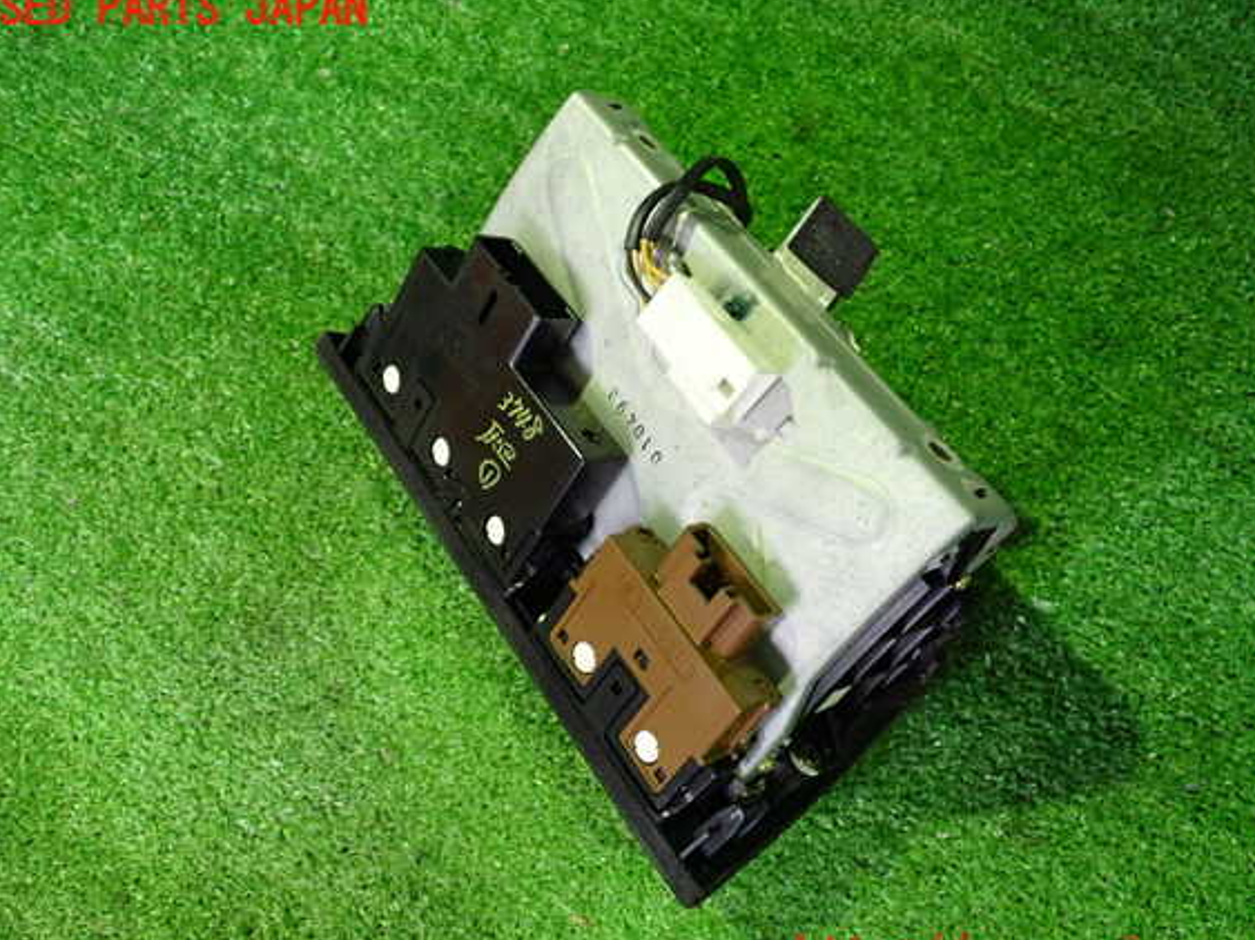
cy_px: 483
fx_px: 1160
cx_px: 631
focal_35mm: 32
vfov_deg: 44.1
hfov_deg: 56.8
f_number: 2.3
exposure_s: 1/30
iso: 800
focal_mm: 5.4
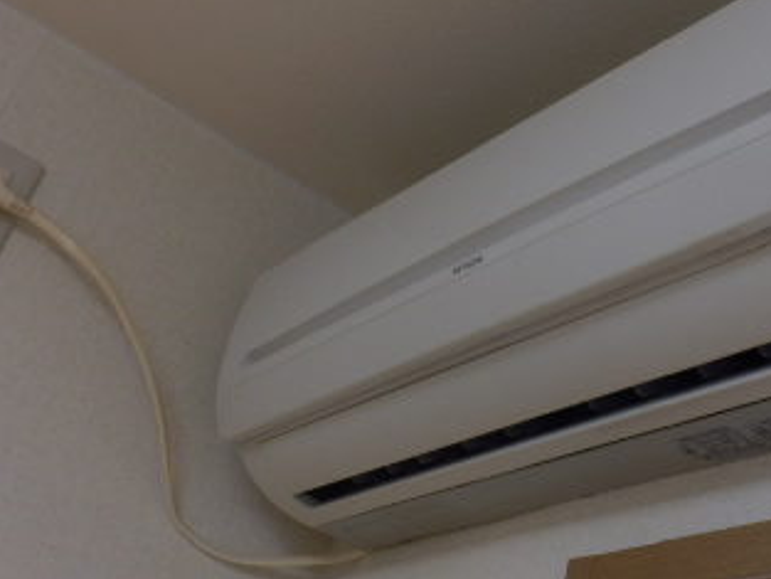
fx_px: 1092
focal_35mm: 49
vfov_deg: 29.7
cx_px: 668
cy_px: 246
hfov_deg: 36.9
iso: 100
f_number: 3
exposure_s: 1/30
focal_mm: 4.2
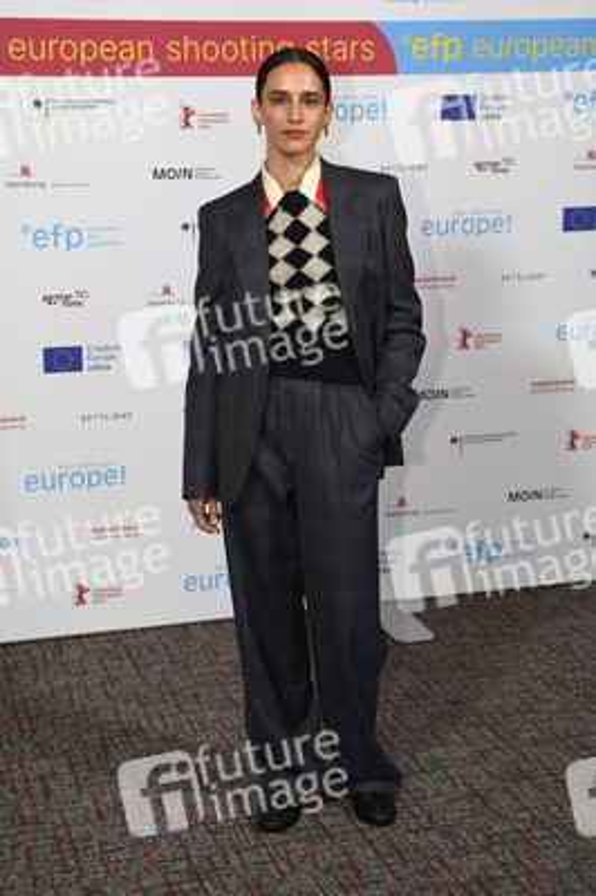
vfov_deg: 36.3
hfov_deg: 24.6
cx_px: 298
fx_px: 1368
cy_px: 448
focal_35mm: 55
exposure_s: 1/160
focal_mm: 55
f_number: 4
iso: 800
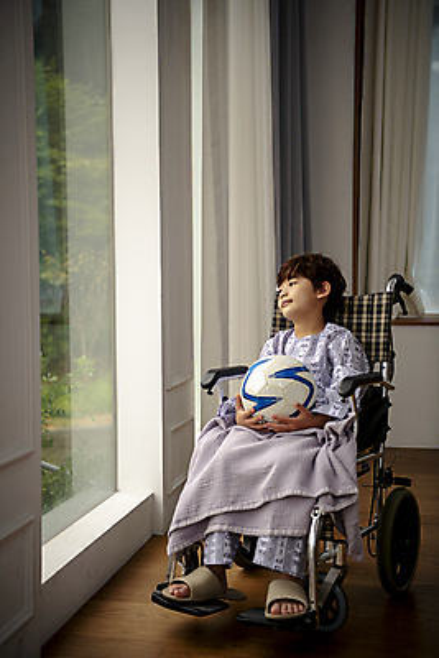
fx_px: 950
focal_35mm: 52
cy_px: 329
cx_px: 220
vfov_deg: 38.2
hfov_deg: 26.0
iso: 400
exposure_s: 1/200
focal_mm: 52
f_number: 2.8
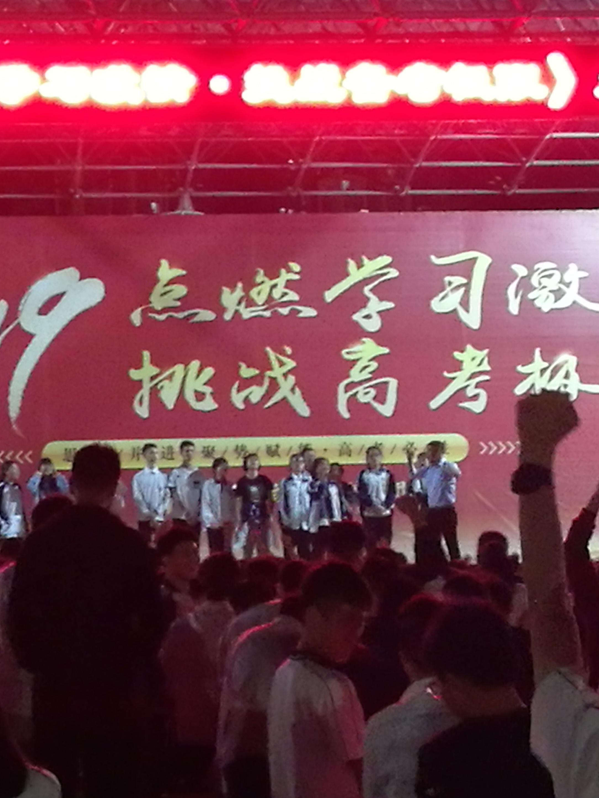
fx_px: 854
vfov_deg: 50.1
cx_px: 265
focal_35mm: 37
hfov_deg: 38.6
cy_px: 400
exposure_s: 1/17.1
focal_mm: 4.5
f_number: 2.2
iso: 800
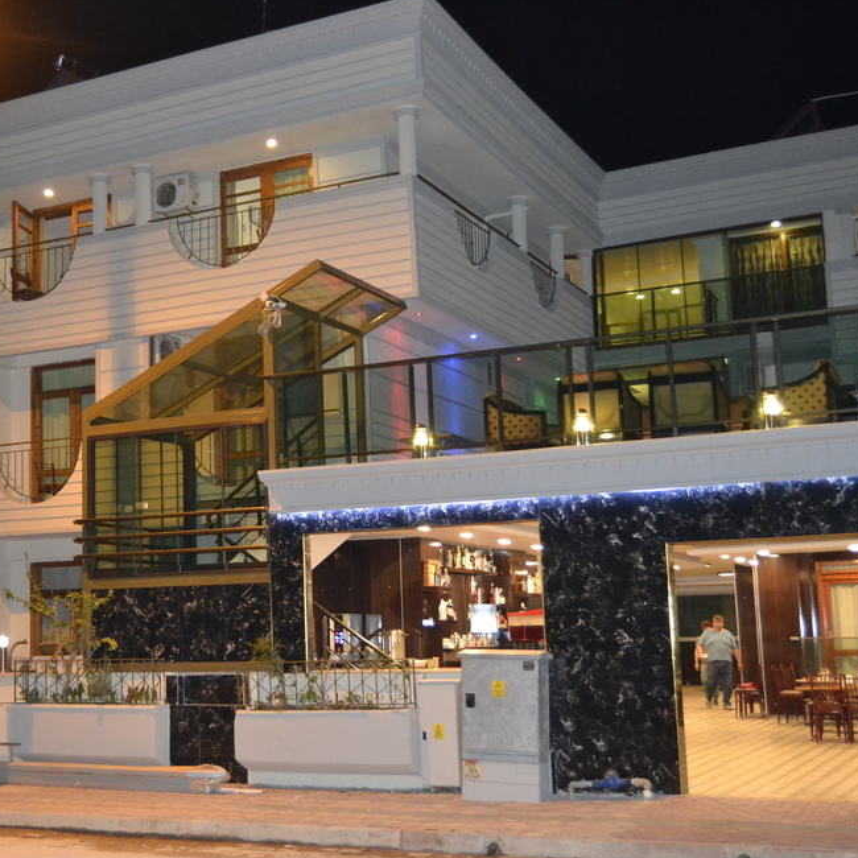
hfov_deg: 32.8
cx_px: 216
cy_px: 424
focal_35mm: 51
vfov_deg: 33.4
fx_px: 1430
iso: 3200
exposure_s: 1/60
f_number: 4
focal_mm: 26
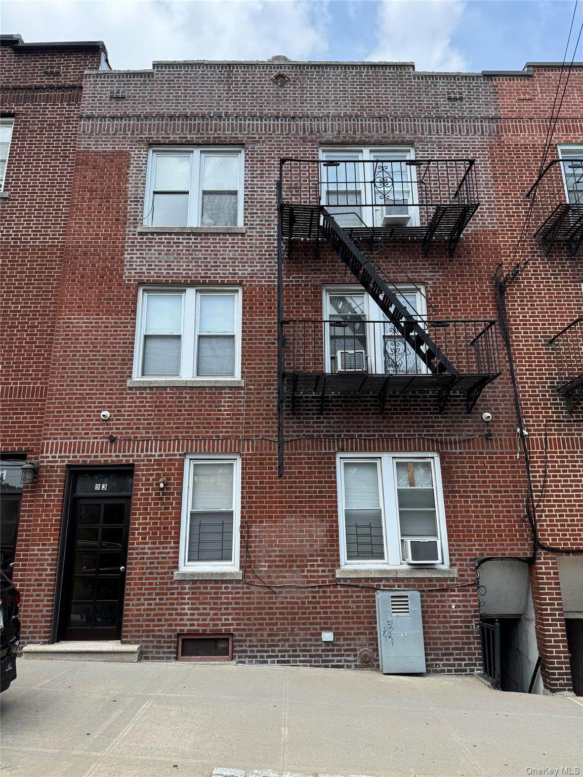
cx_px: 292
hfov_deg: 56.8
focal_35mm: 24
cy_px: 388
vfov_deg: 71.6
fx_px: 539
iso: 80
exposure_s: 1/2252
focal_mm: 6.76
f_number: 1.78
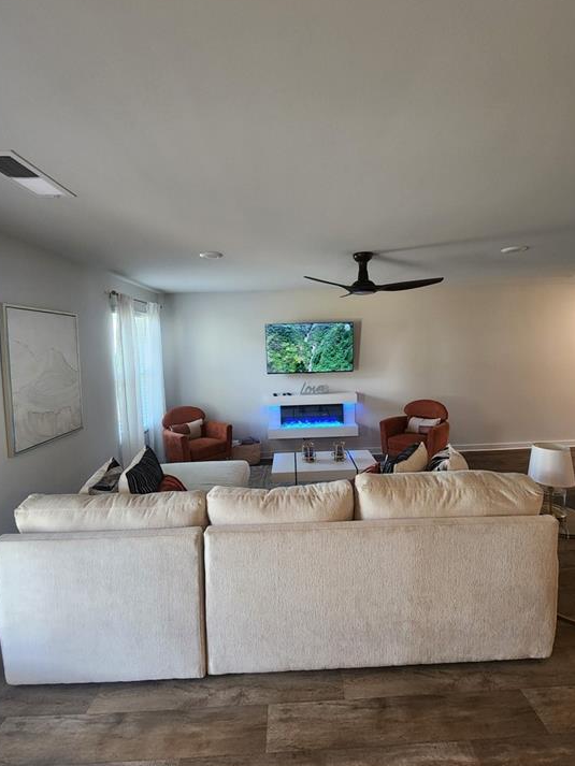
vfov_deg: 102.0
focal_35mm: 14
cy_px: 362
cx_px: 294
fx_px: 310
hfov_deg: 85.7
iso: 250
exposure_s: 1/60
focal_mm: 2.2
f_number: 2.2
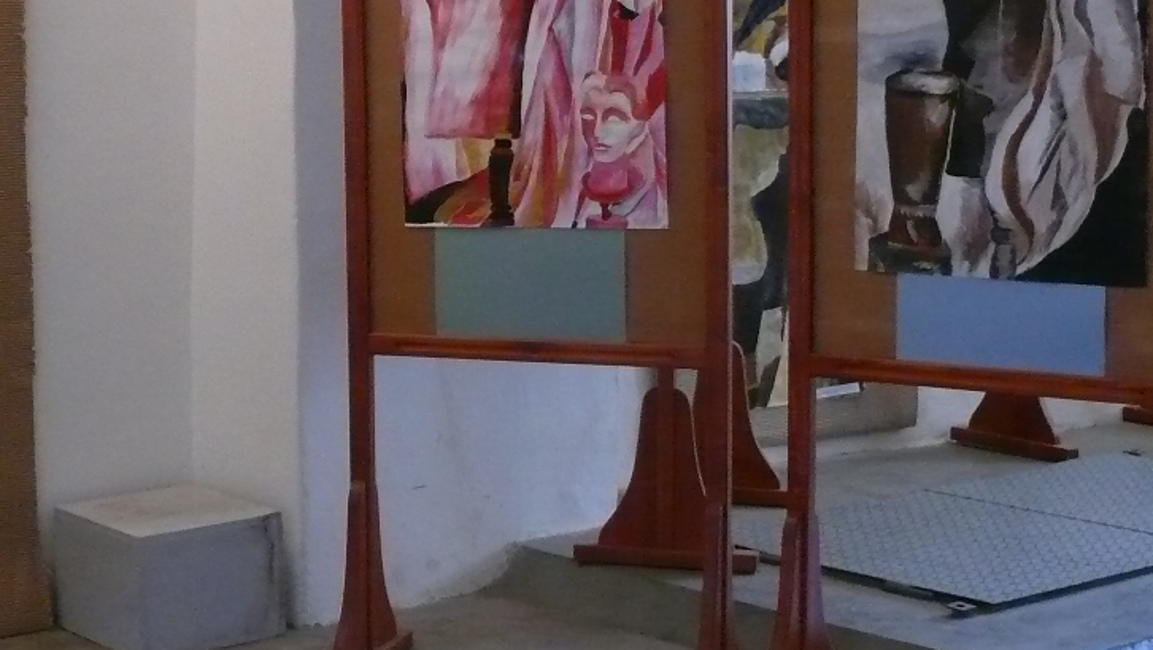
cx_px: -21
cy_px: 175
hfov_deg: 24.1
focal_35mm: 84
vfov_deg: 14.4
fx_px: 2569
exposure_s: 1/20
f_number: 2.8
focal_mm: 7.4
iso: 400
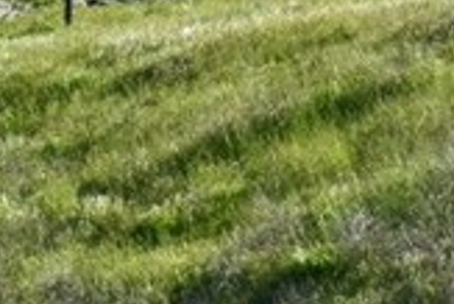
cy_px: -414
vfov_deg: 2.6
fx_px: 6527
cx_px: 551
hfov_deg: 4.0
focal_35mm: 517
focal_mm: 55
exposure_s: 1/500
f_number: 11
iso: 250
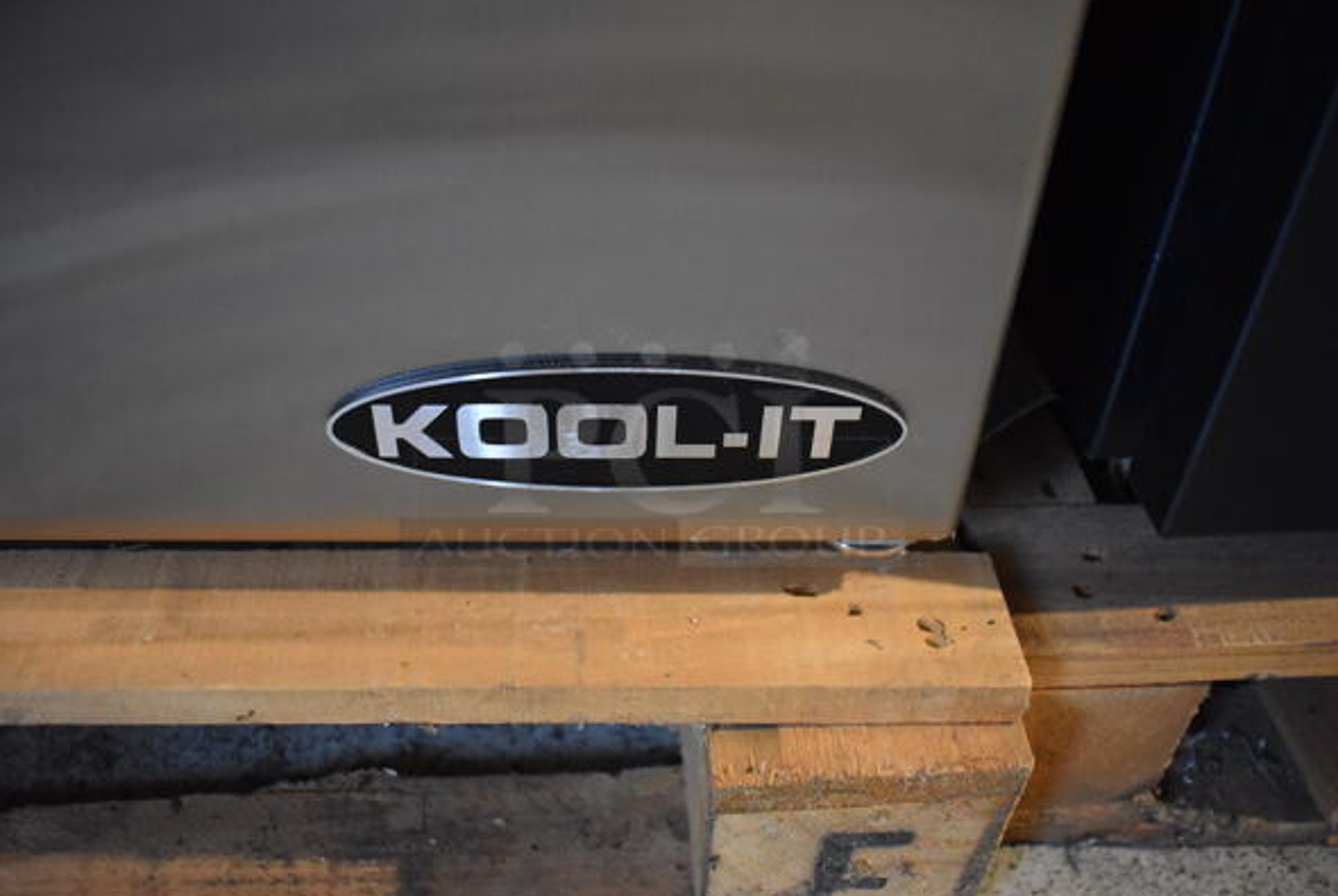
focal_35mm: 31
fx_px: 1154
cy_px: 447
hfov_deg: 60.2
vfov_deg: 42.4
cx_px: 653
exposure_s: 1/125
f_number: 3.8
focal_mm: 20
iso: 4500
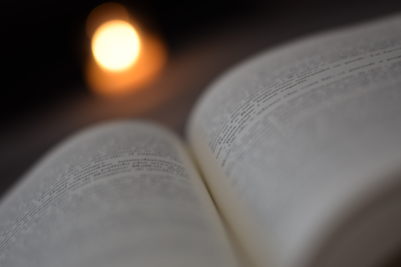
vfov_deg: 18.2
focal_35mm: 75
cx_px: 200
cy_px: 134
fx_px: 835
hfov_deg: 27.0
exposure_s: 1/30
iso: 100
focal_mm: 50
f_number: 1.8
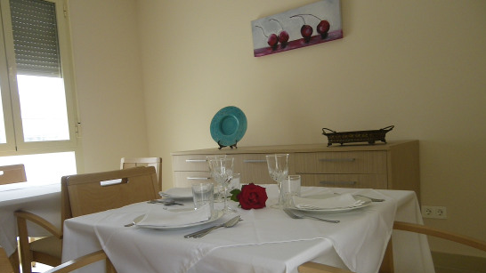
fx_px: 399
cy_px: 171
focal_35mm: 31
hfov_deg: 62.6
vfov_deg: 37.5
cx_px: 246
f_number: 2.6
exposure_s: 1/60
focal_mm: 4.9
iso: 200
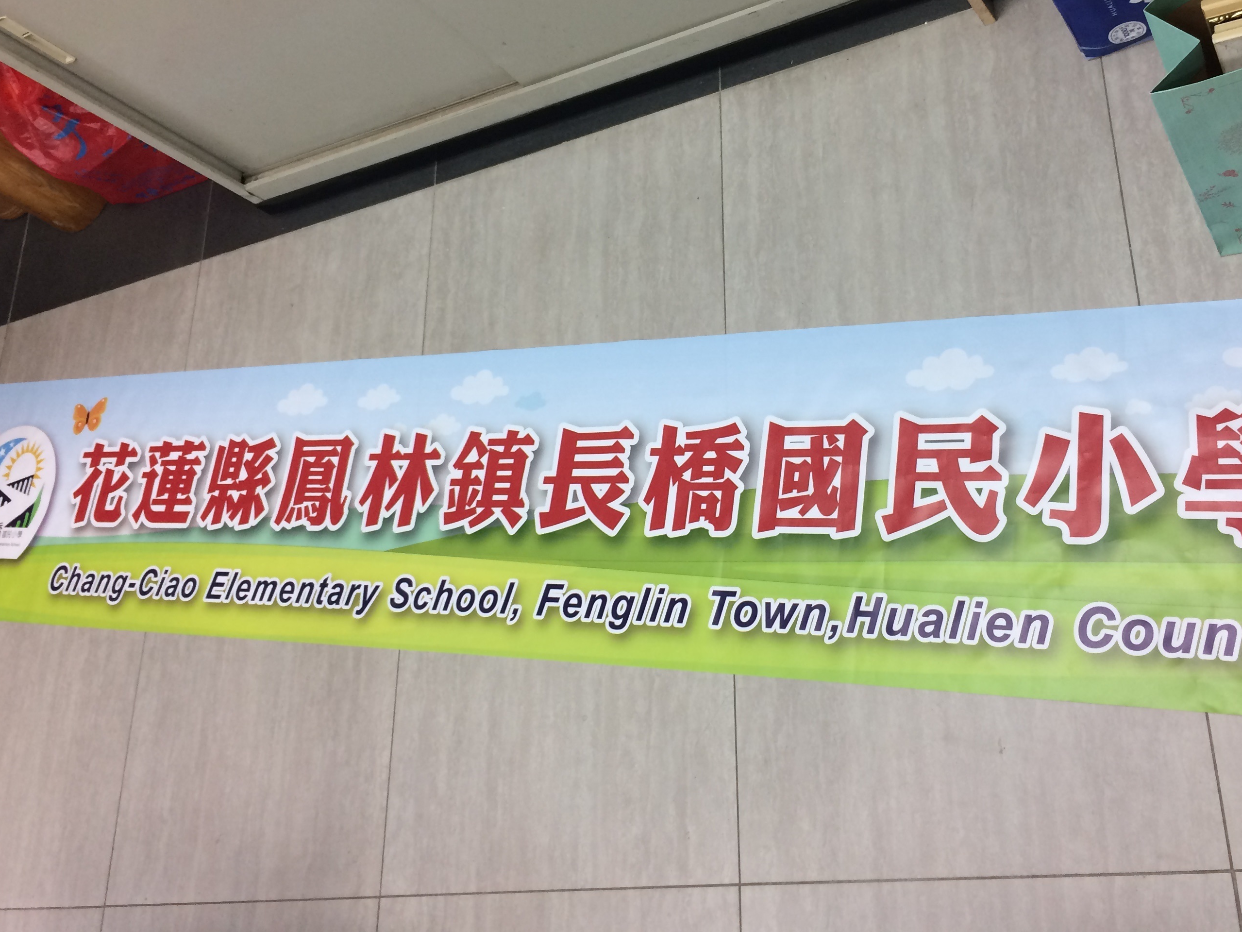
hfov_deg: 50.0
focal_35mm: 37
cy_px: 339
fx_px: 1328
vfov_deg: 38.4
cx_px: 693
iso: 40
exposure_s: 1/30
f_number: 2.2
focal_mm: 4.15
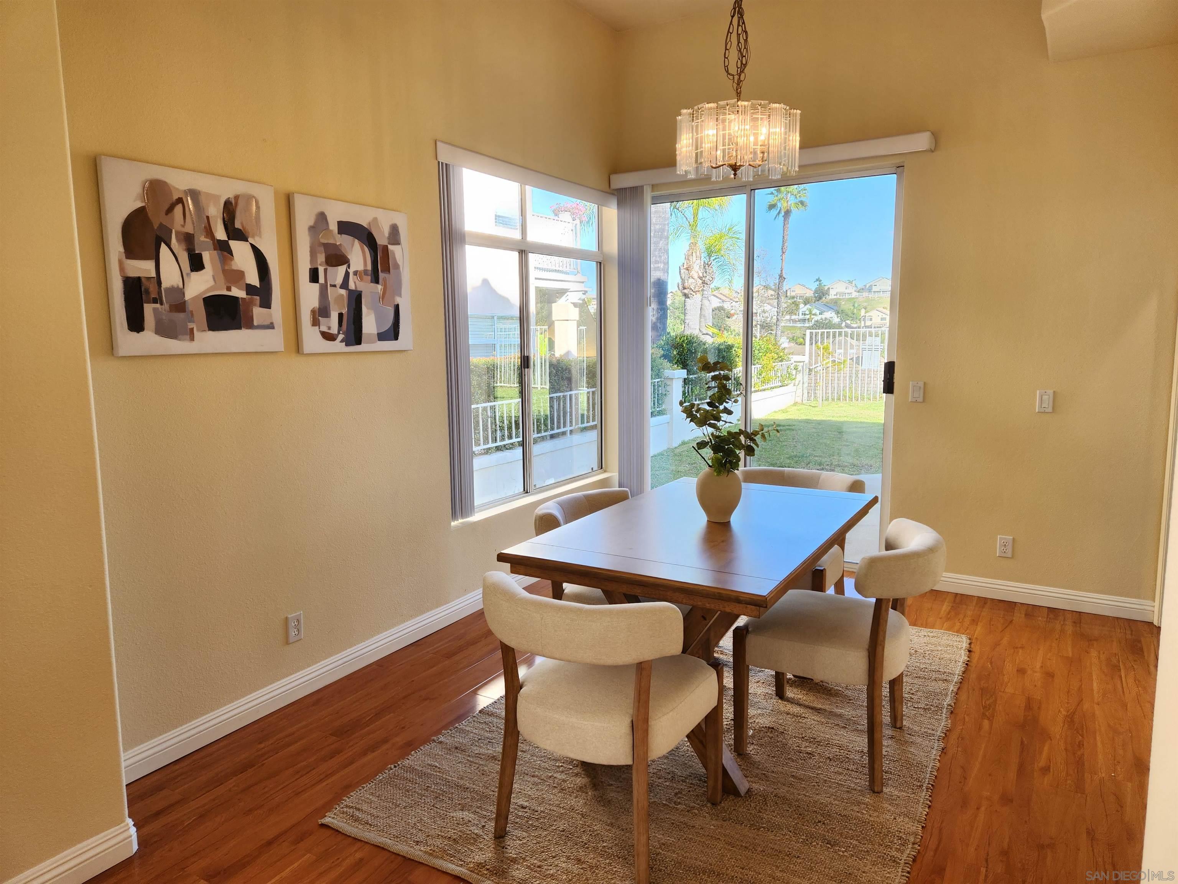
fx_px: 783
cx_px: 589
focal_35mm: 23
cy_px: 442
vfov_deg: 58.9
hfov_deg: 73.9
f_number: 1.8
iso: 50
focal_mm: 5.4
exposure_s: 1/180
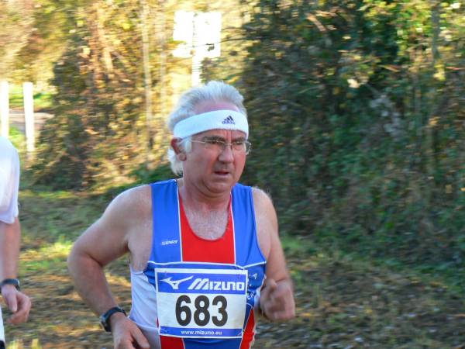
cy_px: 174
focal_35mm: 186
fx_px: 2499
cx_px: 232
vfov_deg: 8.0
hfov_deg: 10.6
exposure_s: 1/60
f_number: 3.3
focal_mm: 31
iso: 80
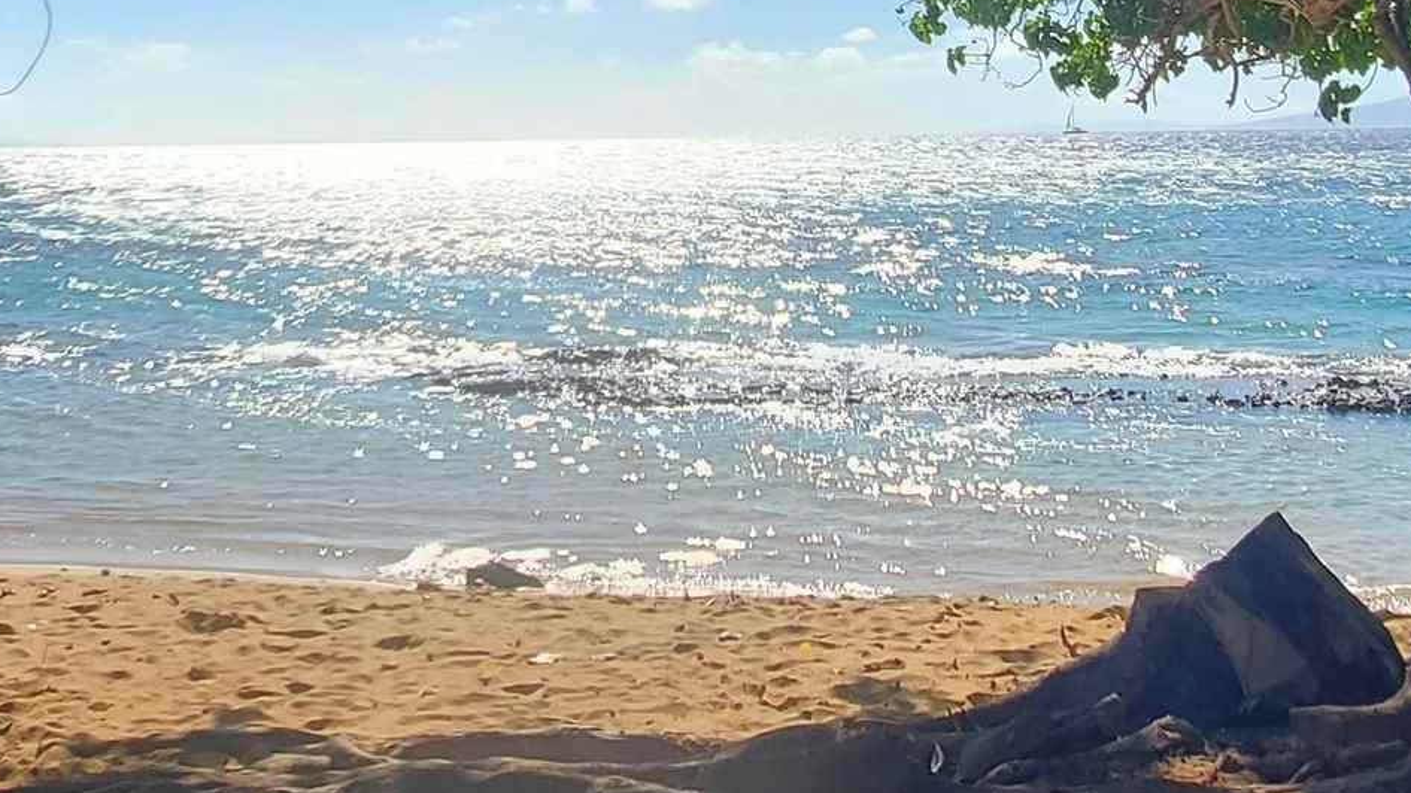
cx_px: 764
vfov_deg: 24.1
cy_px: -96
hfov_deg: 44.5
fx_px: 1721
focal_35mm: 46
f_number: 2.2
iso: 50
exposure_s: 1/1189
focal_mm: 1.8
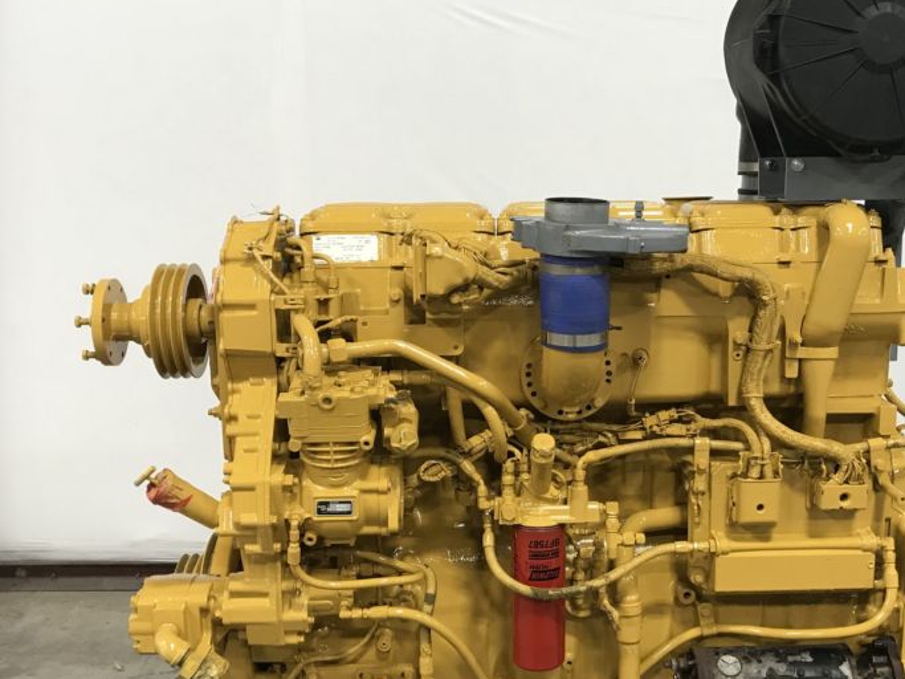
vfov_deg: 34.3
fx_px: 1098
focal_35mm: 42
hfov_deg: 44.6
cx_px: 530
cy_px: 367
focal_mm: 3.99
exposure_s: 1/15
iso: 40
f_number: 1.8
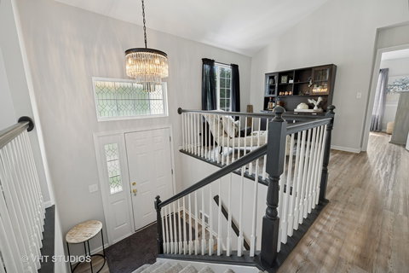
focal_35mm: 15
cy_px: 136
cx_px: 204
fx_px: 170
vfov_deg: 77.3
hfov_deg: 100.4
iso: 200
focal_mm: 15
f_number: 9.5
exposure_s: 1/15
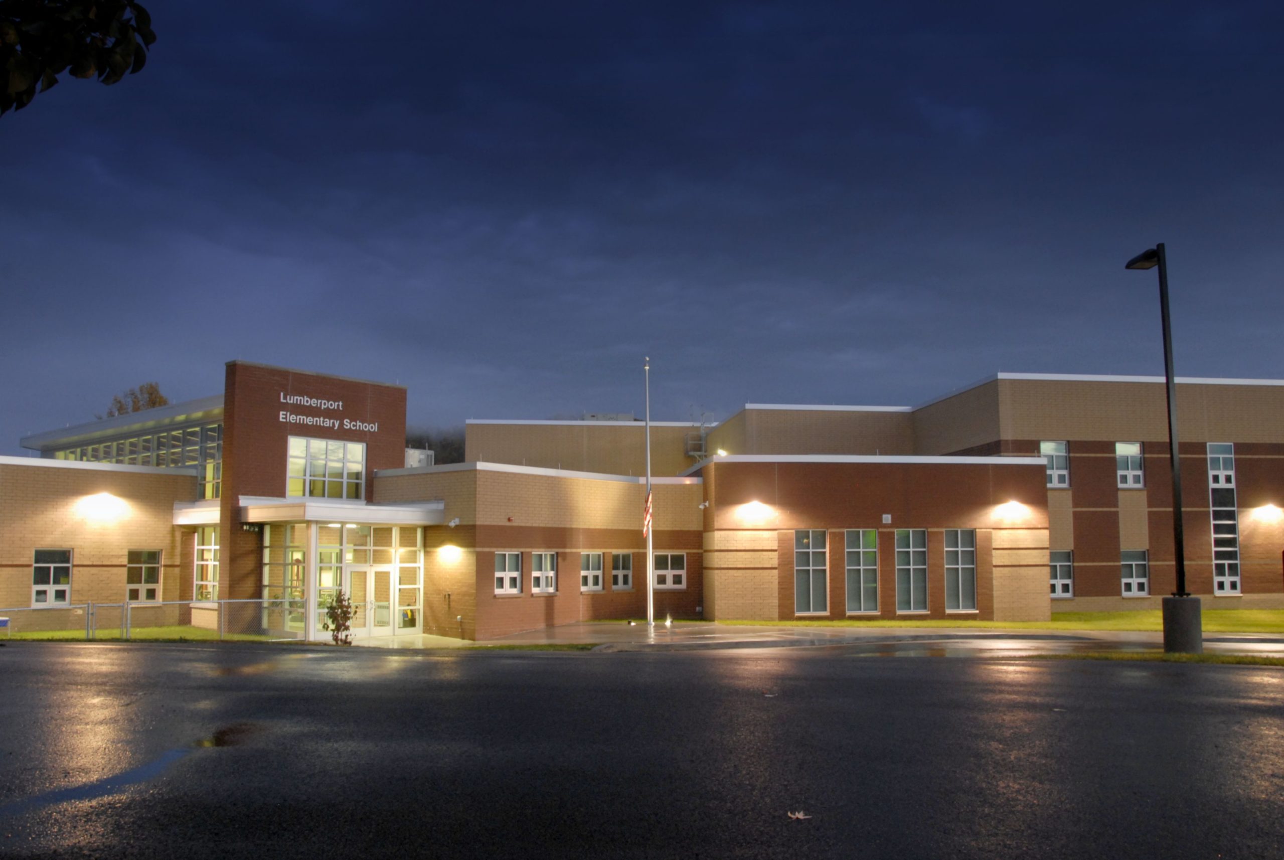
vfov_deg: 48.1
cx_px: 642
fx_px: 964
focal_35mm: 27
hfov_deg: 67.3
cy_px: 430
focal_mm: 18
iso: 400
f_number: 9.5
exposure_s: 2.2
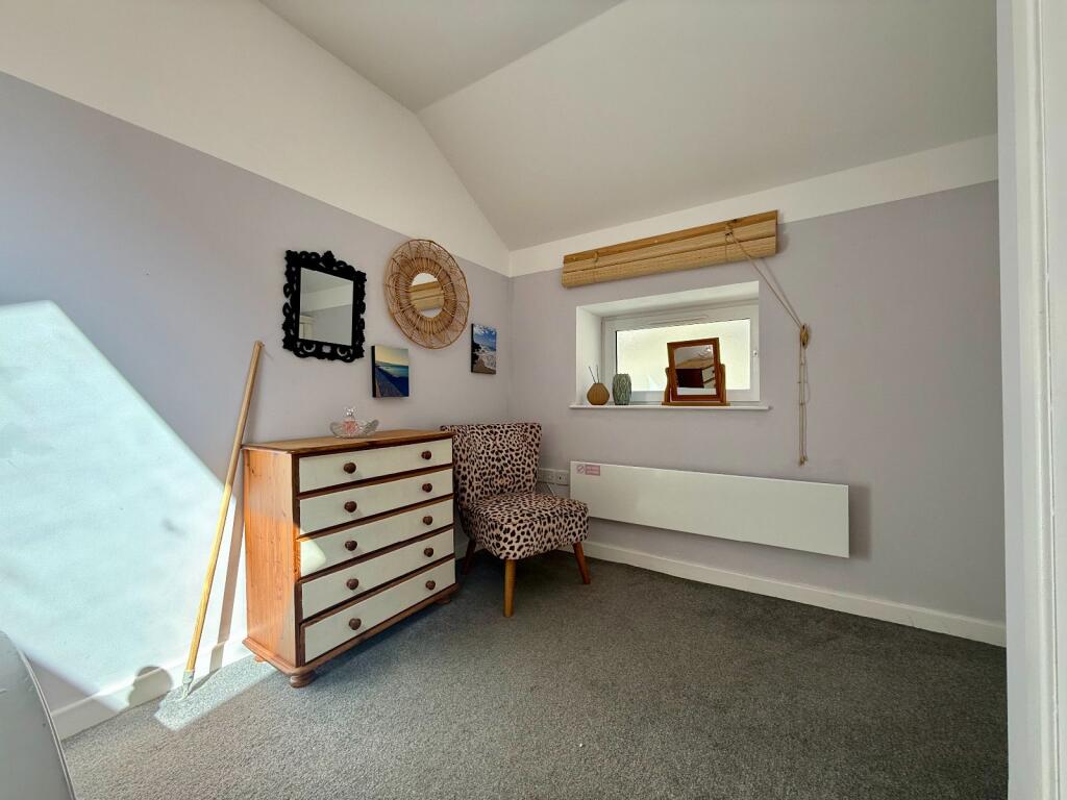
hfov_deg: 102.1
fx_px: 432
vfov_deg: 85.7
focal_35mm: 14
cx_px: 534
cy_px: 400
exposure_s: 1/131
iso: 64
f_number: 2.2
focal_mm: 2.22
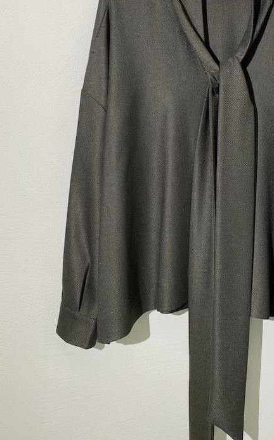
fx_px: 466
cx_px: 221
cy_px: 173
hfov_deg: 31.8
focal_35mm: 39
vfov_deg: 50.0
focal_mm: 4.25
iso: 64
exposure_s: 1/100
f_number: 1.8
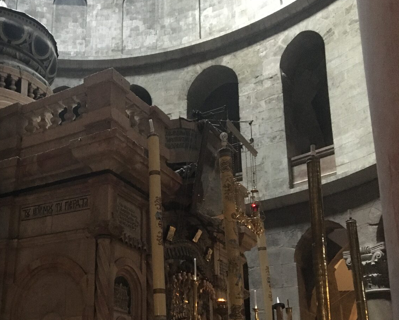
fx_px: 567
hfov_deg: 37.2
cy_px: 227
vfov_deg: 31.1
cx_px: 70
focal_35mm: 48
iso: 320
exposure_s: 1/17
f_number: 2.2
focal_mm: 4.15
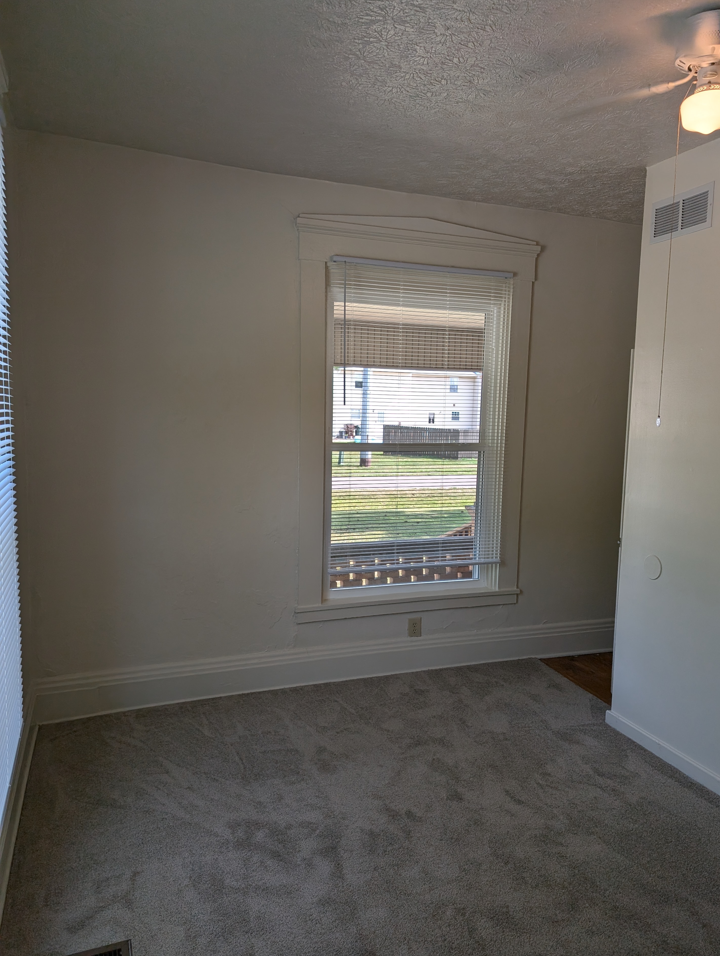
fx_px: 719
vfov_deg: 67.2
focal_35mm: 26
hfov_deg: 53.1
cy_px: 502
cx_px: 389
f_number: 1.68
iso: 28
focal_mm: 6.9
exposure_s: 1/120
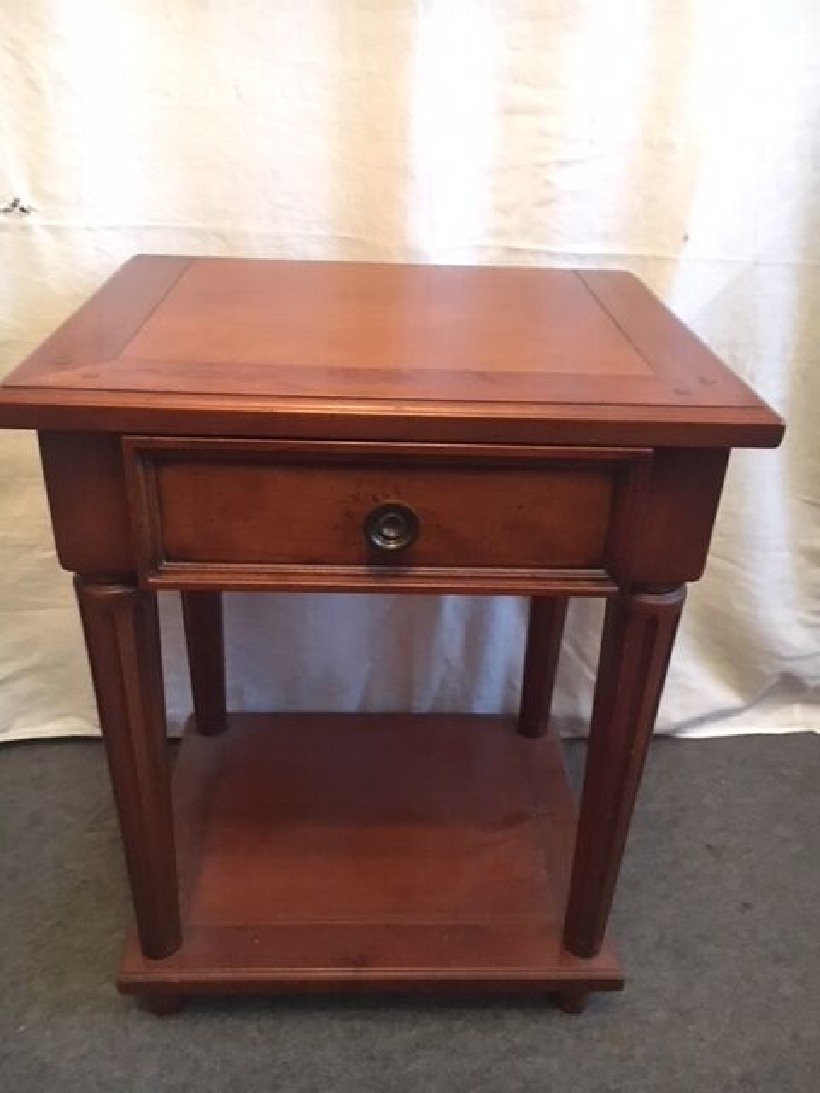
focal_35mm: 29
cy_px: 546
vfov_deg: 61.7
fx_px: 916
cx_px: 410
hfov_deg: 48.2
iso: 1000
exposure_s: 1/17
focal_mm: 4.15
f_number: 2.2
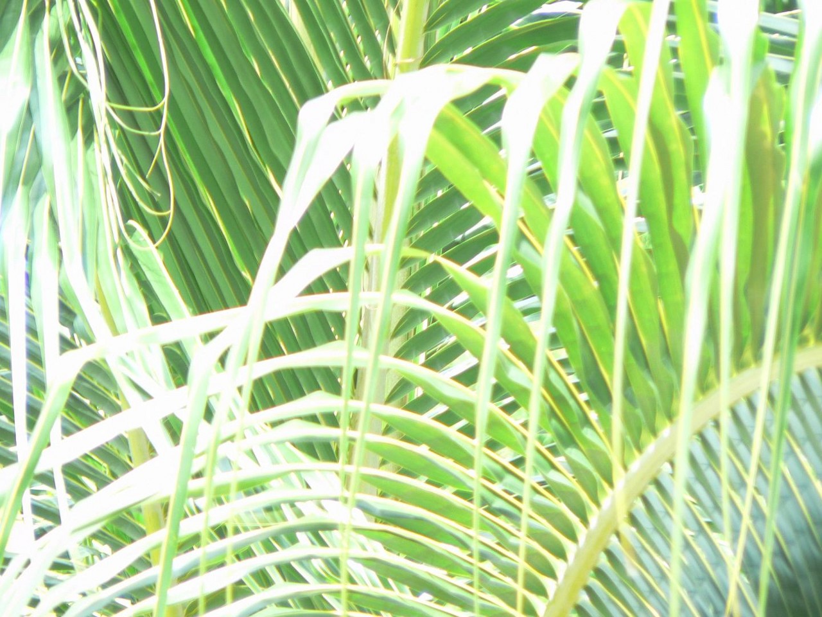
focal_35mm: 397
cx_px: 411
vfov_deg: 3.7
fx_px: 9427
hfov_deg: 5.0
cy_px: 308
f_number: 4
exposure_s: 1/60
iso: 80
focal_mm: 66.1
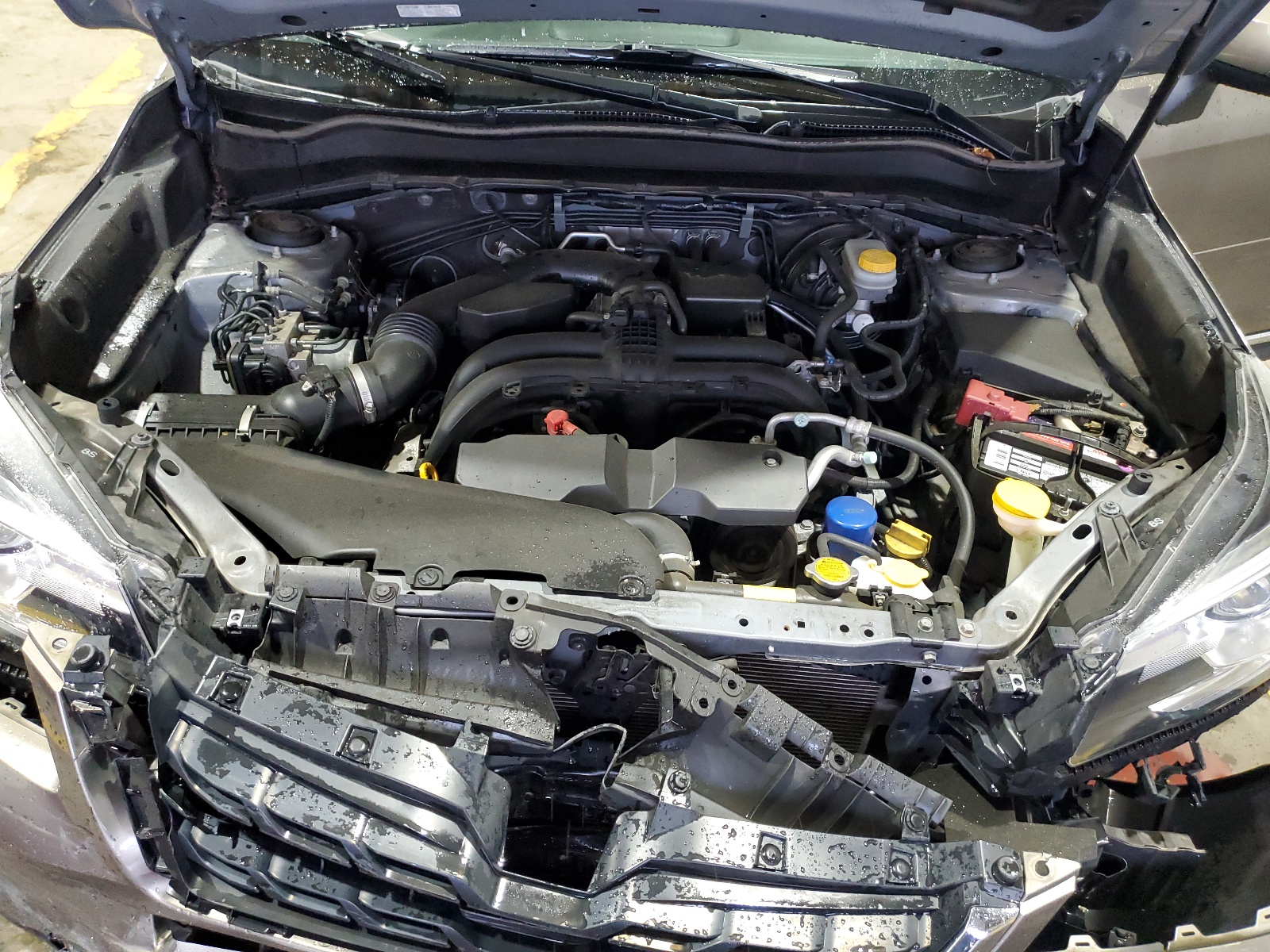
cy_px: 476
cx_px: 635
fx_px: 954
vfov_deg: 53.1
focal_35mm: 26
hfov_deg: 67.3
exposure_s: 1/60.2
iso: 334
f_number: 1.5
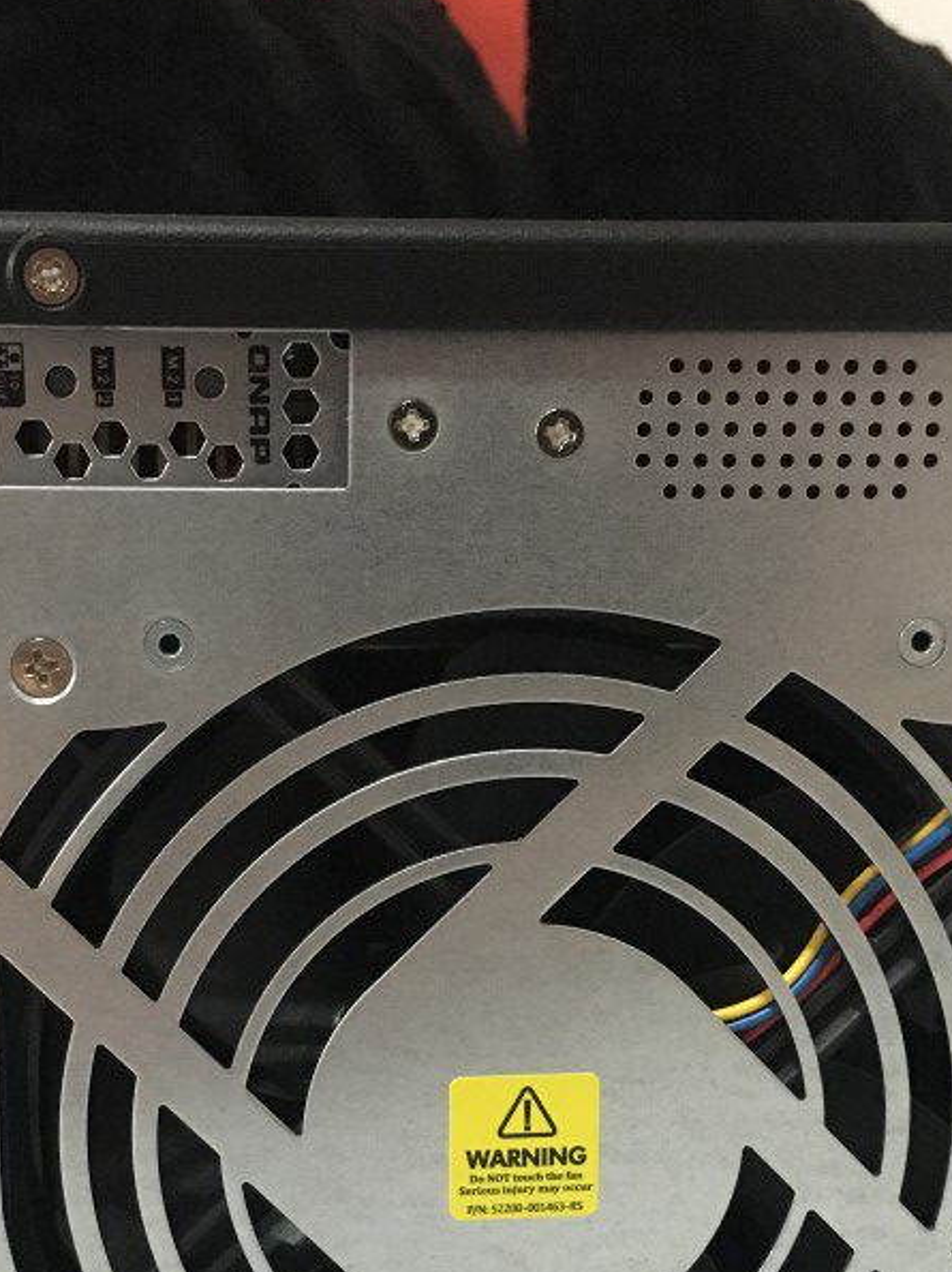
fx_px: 1835
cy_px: 961
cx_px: 332
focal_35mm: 50
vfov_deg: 37.2
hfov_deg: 28.9
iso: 320
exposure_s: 1/17
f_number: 2.2
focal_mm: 4.15
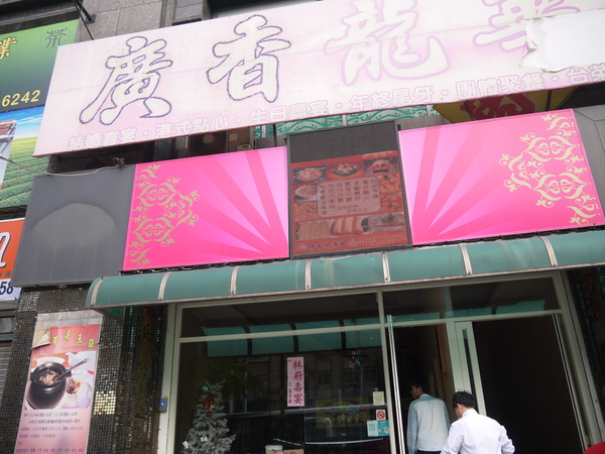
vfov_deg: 49.7
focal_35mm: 28
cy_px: 227
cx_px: 302
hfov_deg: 63.4
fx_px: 489
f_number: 4
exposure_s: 1/500
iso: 160
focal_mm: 14
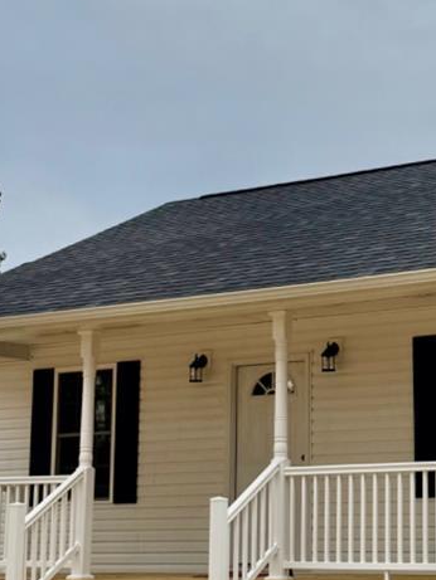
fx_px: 1309
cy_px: 299
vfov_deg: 25.0
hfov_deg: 18.6
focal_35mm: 78
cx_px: 401
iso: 80
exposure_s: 1/3584
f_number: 1.78
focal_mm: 6.76
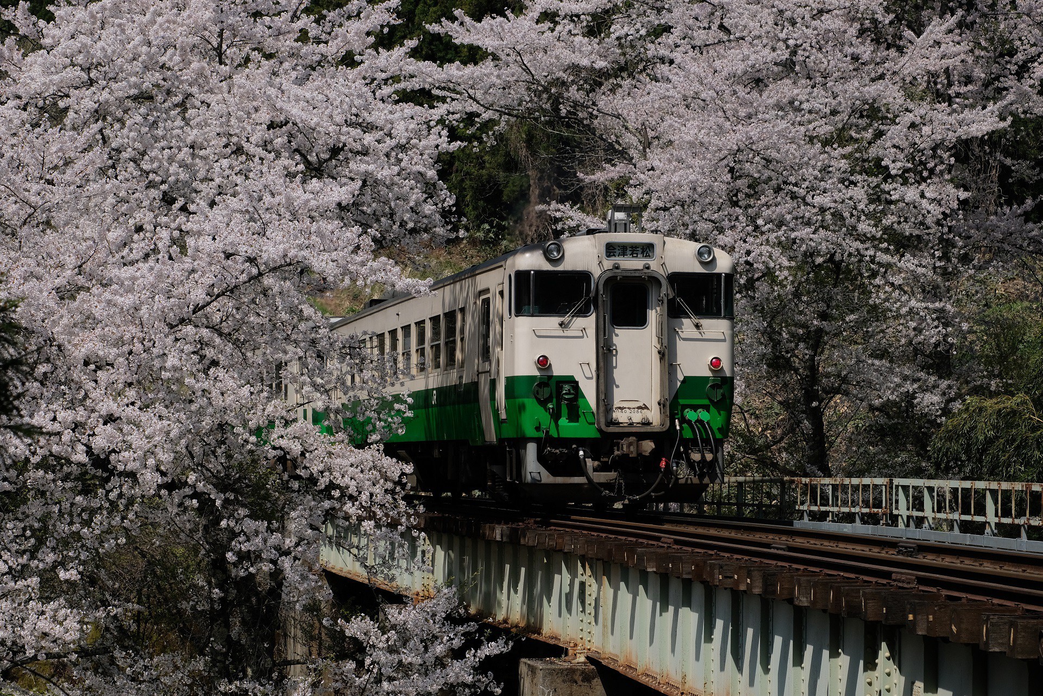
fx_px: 2549
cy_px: 348
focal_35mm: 88
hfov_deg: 23.1
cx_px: 522
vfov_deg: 15.5
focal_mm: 58.9
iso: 800
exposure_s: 1/900
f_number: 9
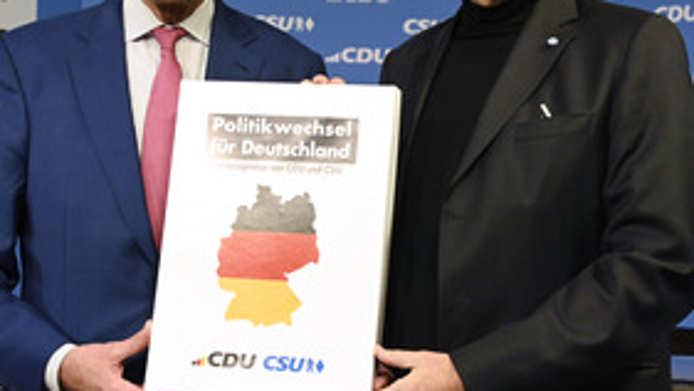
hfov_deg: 20.6
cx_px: 342
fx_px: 1914
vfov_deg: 11.6
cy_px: 99
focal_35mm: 104
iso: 6400
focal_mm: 62
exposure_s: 1/320
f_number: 6.3
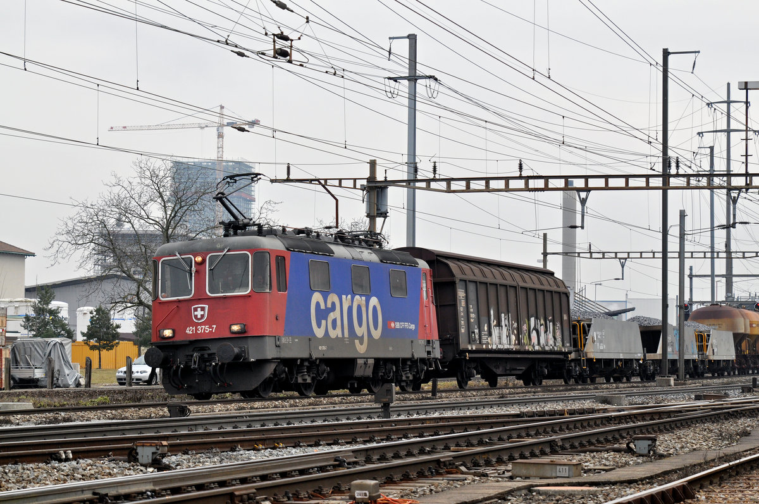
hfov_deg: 19.5
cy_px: 252
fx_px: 2211
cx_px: 380
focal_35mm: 105
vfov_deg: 13.0
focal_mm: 70
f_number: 5
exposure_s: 1/800
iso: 400
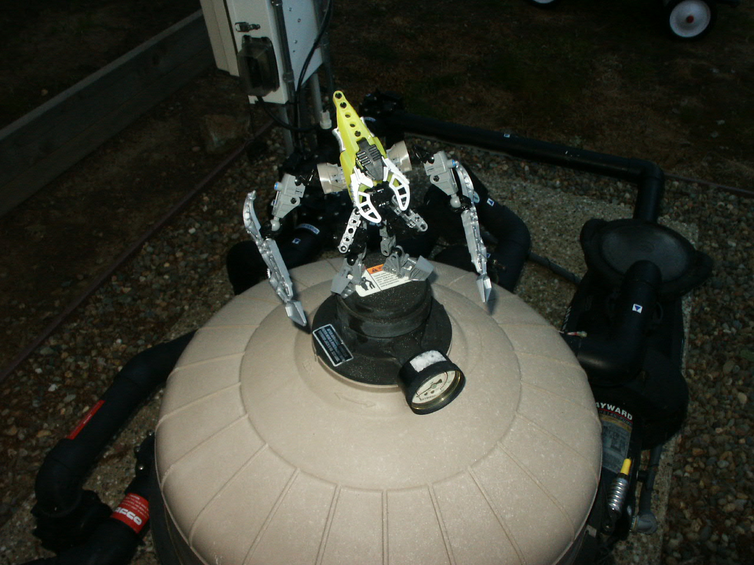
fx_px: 762
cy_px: 282
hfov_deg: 52.6
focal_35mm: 35
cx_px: 377
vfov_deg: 40.7
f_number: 6.7
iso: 200
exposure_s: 1/45
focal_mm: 7.18
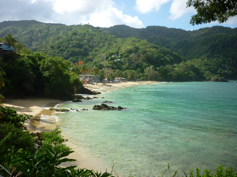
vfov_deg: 42.9
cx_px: 118
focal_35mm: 33
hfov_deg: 55.4
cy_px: 88
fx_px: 226
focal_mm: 5.5
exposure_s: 1/800
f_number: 2.8
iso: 80
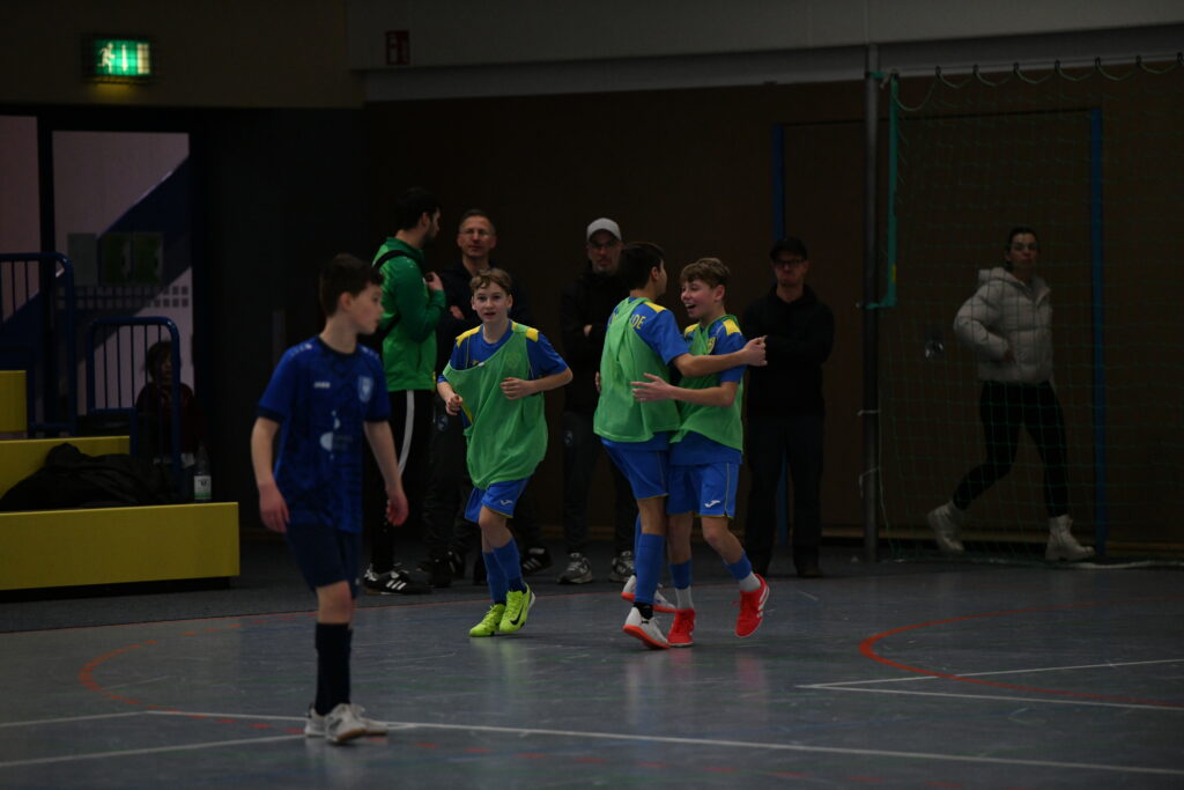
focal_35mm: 200
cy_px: 395
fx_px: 6578
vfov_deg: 6.9
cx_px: 592
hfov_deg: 10.3
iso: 5000
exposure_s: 1/1250
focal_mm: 200
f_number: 2.8
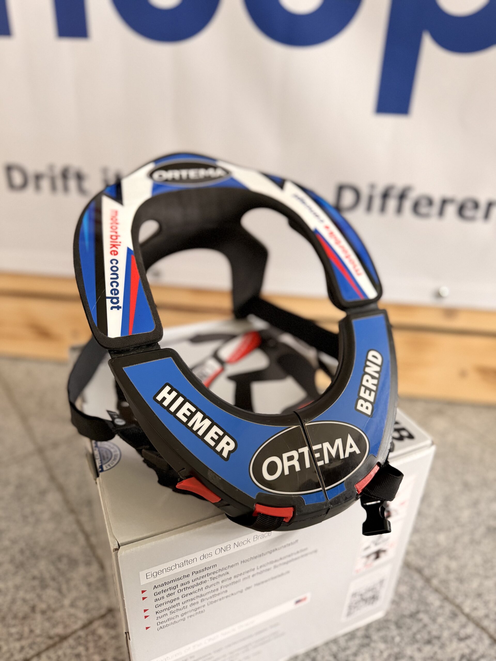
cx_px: 248
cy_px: 330
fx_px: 459
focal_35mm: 24
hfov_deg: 56.8
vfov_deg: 71.6
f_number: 1.78
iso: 500
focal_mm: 6.76
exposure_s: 1/60
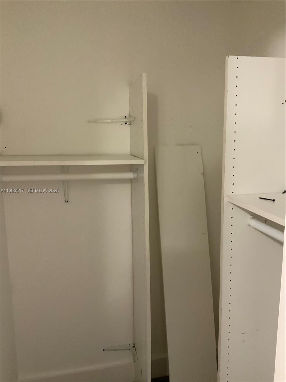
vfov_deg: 61.7
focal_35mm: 29
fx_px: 319
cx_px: 143
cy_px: 191
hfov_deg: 48.2
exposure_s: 1/40
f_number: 1.8
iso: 200
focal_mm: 3
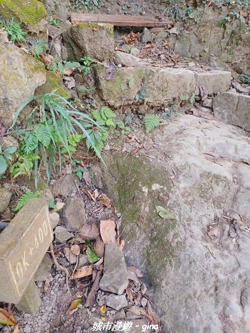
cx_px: 125
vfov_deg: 69.4
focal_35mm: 25
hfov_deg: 54.9
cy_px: 166
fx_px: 241
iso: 400
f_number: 1.8
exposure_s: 1/30
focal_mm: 4.6
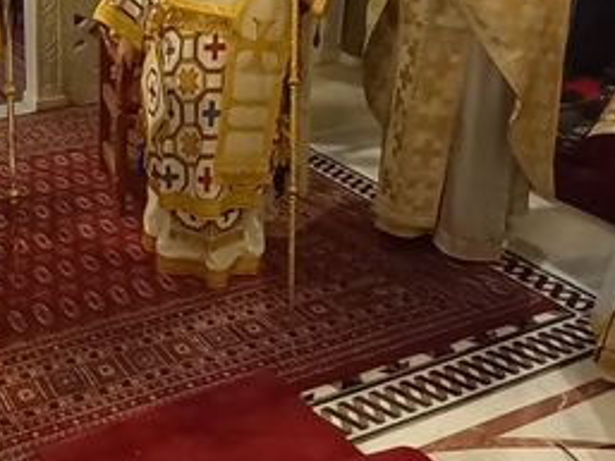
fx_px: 764
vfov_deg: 32.2
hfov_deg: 38.5
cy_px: 60
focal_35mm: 43
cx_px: -10
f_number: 2.2
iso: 320
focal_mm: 1.42
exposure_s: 1/25
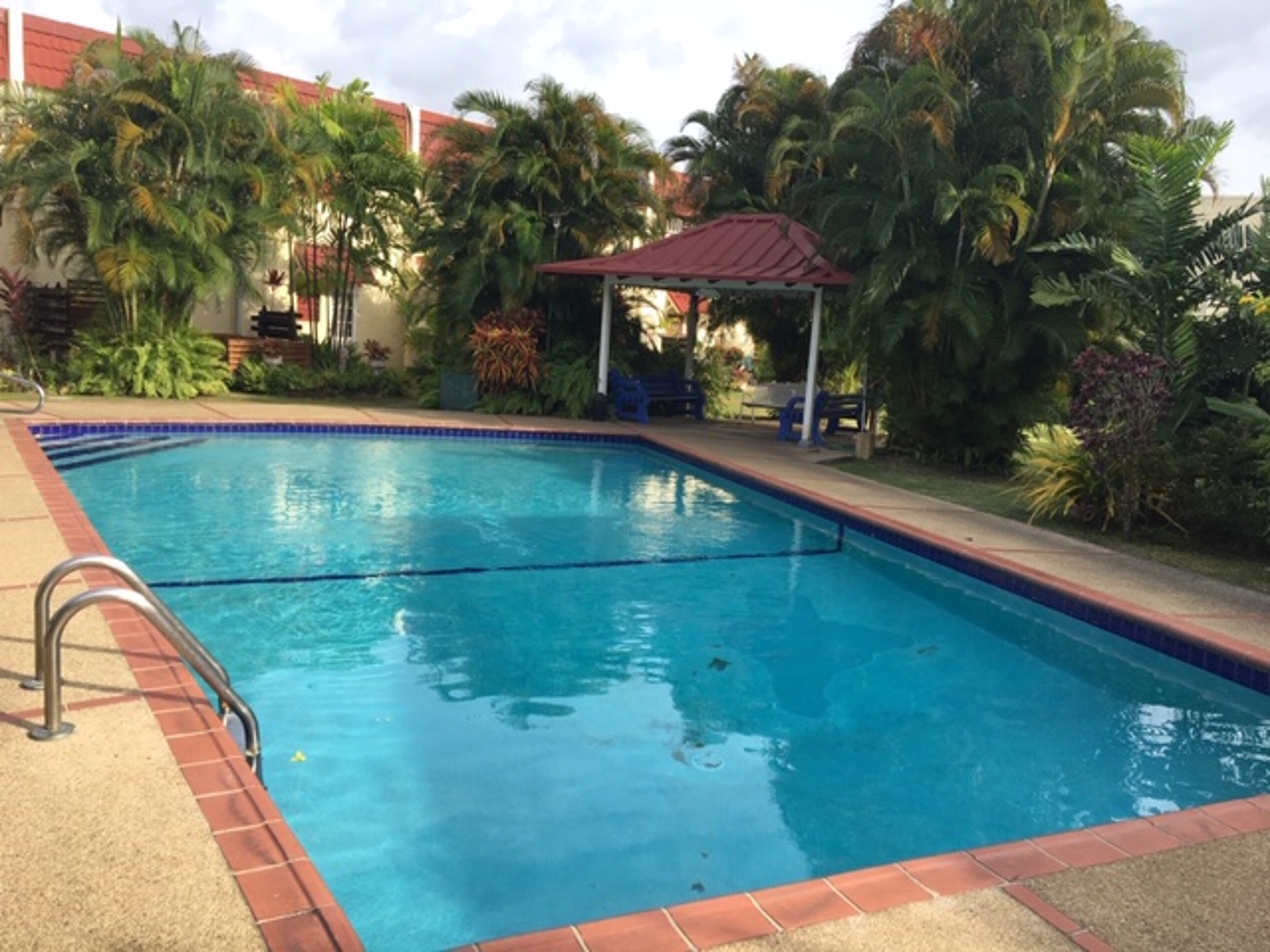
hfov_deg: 61.7
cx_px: 635
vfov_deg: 48.2
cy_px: 476
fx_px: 1064
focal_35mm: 29
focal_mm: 4.15
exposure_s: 1/587
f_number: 2.2
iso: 25
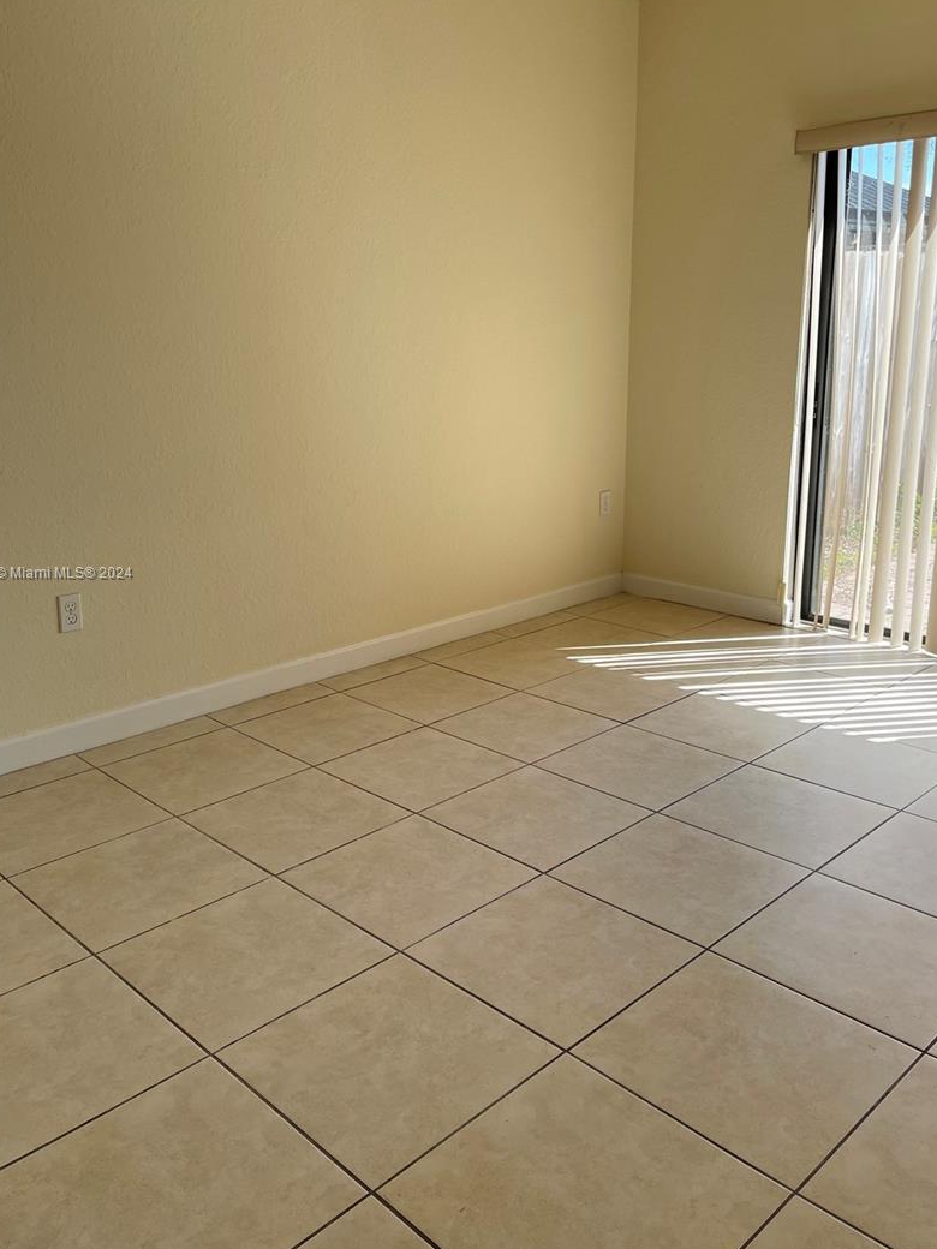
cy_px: 574
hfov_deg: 46.8
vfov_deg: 59.9
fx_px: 1083
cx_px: 453
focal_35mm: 30
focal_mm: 5.1
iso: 50
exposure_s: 1/561
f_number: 1.6
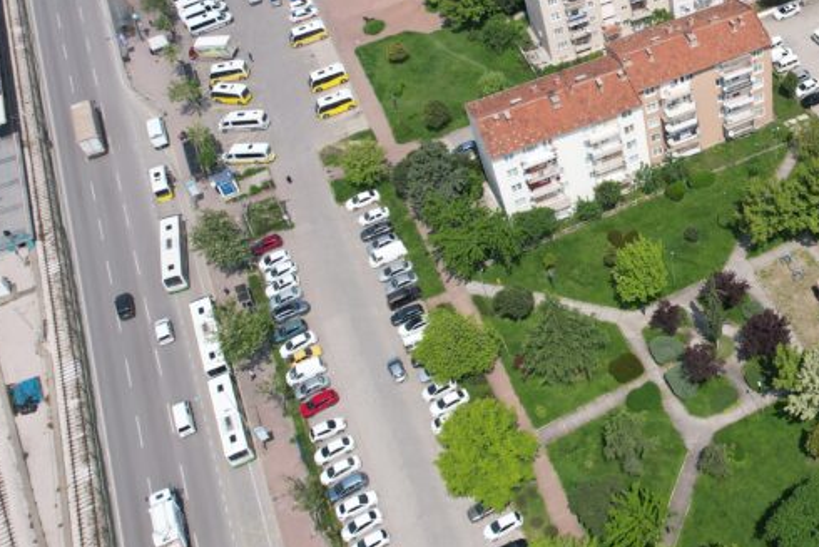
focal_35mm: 46
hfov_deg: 38.3
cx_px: 804
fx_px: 1047
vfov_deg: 29.0
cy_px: 163
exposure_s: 1/2500
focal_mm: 8.38
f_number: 2.8
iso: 120
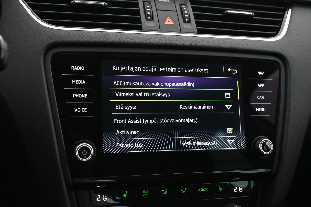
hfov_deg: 46.4
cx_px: 156
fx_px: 363
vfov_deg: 31.9
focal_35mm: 42
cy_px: 104
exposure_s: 1/50
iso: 6400
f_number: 4.5
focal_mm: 28
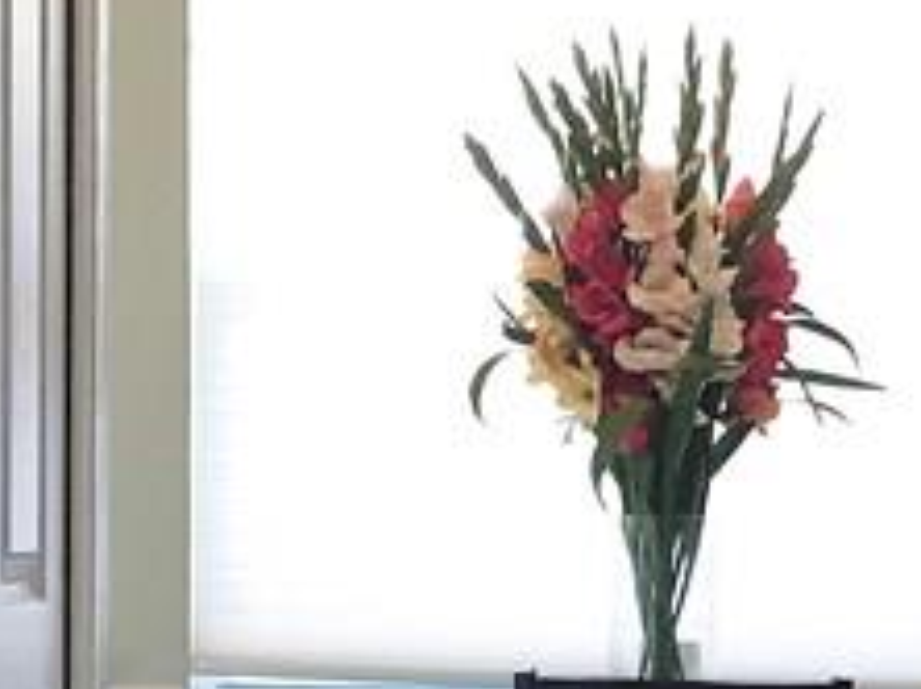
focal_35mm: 134
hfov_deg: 14.7
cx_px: 581
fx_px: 3561
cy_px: 745
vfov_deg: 10.9
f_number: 2.2
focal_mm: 4.15
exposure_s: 1/30
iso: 32
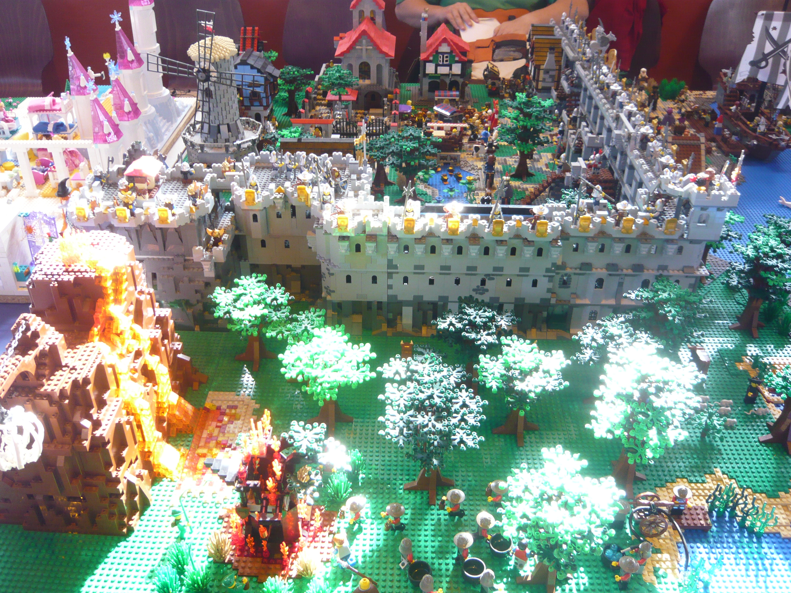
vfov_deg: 44.2
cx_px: 396
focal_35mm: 32
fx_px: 731
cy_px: 296
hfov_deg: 56.8
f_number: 3
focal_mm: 5.2
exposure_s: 1/40
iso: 200
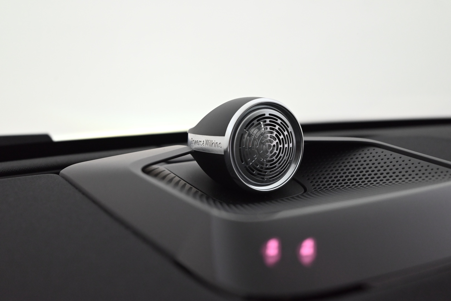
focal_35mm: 40
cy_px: 150
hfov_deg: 48.5
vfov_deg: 33.4
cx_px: 226
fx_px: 501
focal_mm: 40
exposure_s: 1/100
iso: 3200
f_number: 5.3
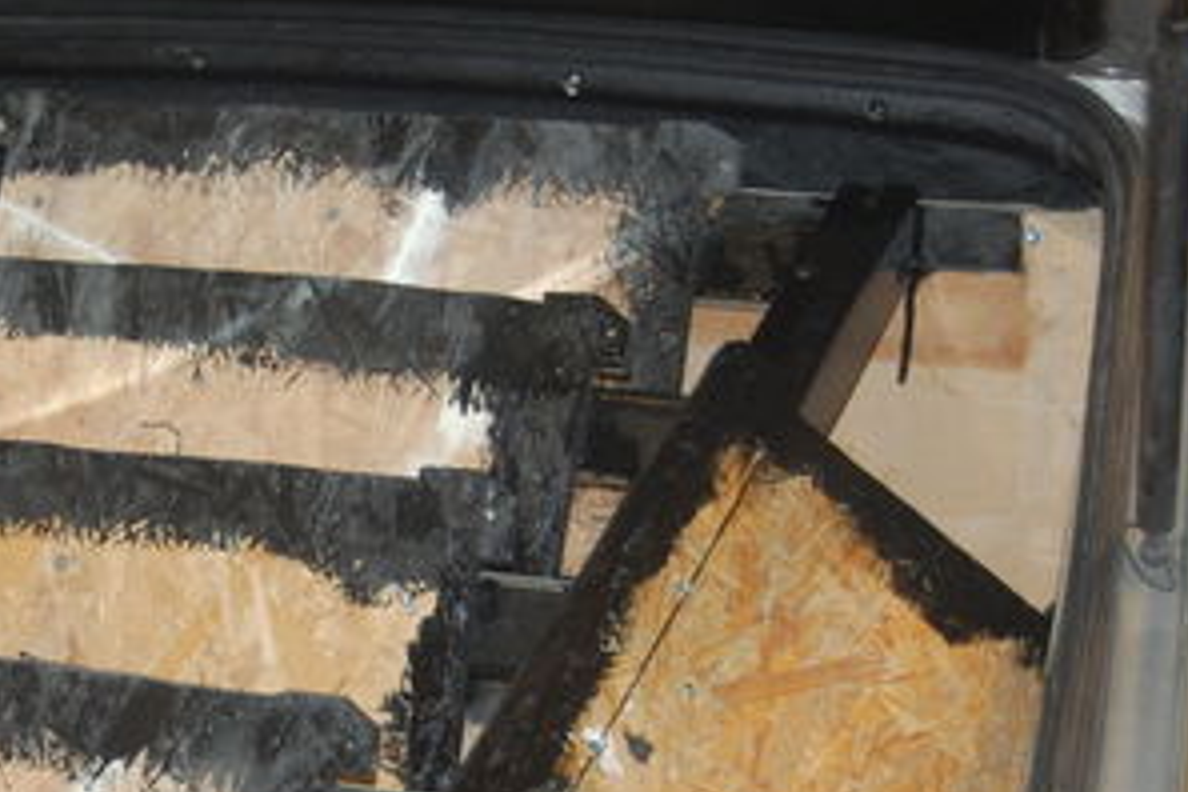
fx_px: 3630
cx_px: 148
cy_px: 740
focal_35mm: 110
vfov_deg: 12.3
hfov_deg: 18.3
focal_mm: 34
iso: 400
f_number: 4.5
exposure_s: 1/60
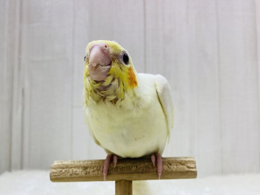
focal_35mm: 25
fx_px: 188
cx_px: 130
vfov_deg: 54.9
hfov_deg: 69.4
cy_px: 98
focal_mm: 4.25
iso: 64
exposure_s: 1/100
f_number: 1.8
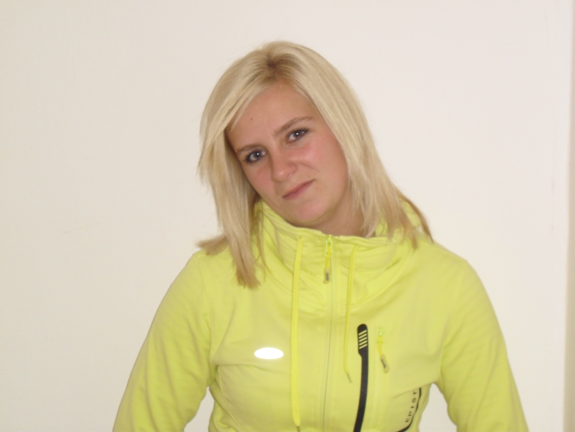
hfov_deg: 25.0
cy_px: 216
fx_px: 1296
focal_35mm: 78
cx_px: 288
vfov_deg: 18.9
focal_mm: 12.8
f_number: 4.2
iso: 200
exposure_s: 1/60
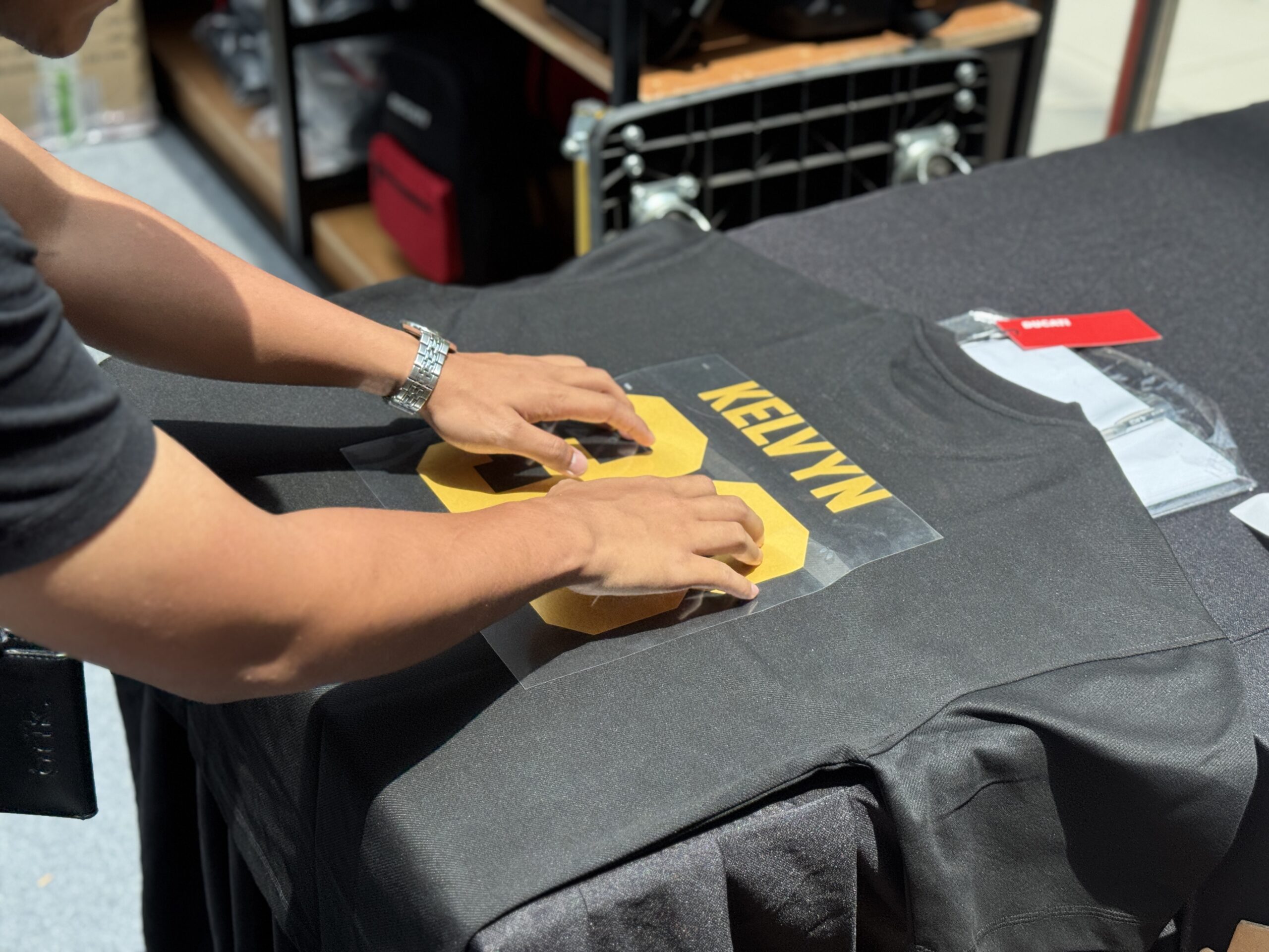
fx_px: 1760
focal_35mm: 48
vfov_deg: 30.3
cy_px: 476
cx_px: 634
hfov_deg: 39.7
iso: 64
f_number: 1.78
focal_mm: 6.76
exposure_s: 1/2110
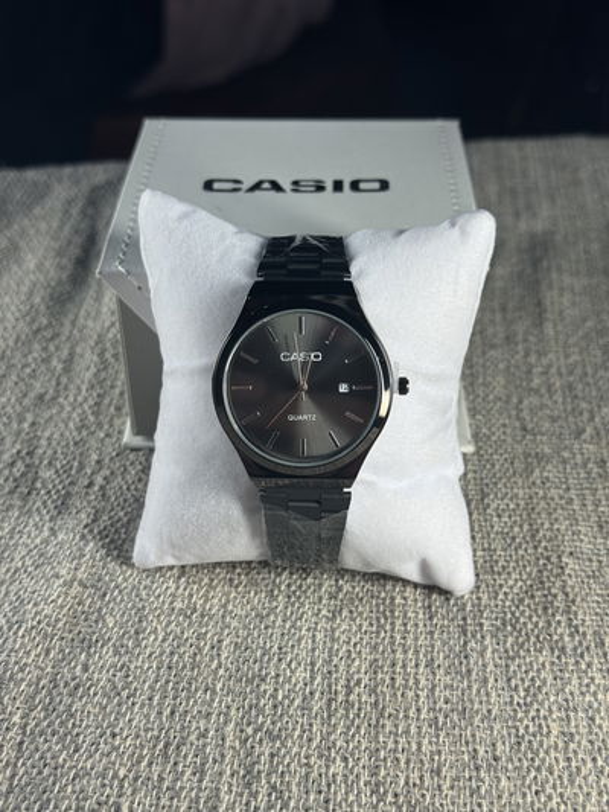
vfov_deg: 39.6
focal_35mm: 48
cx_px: 304
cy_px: 406
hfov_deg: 30.3
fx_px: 1126
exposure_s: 1/200
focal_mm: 6.76
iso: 64
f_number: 1.78
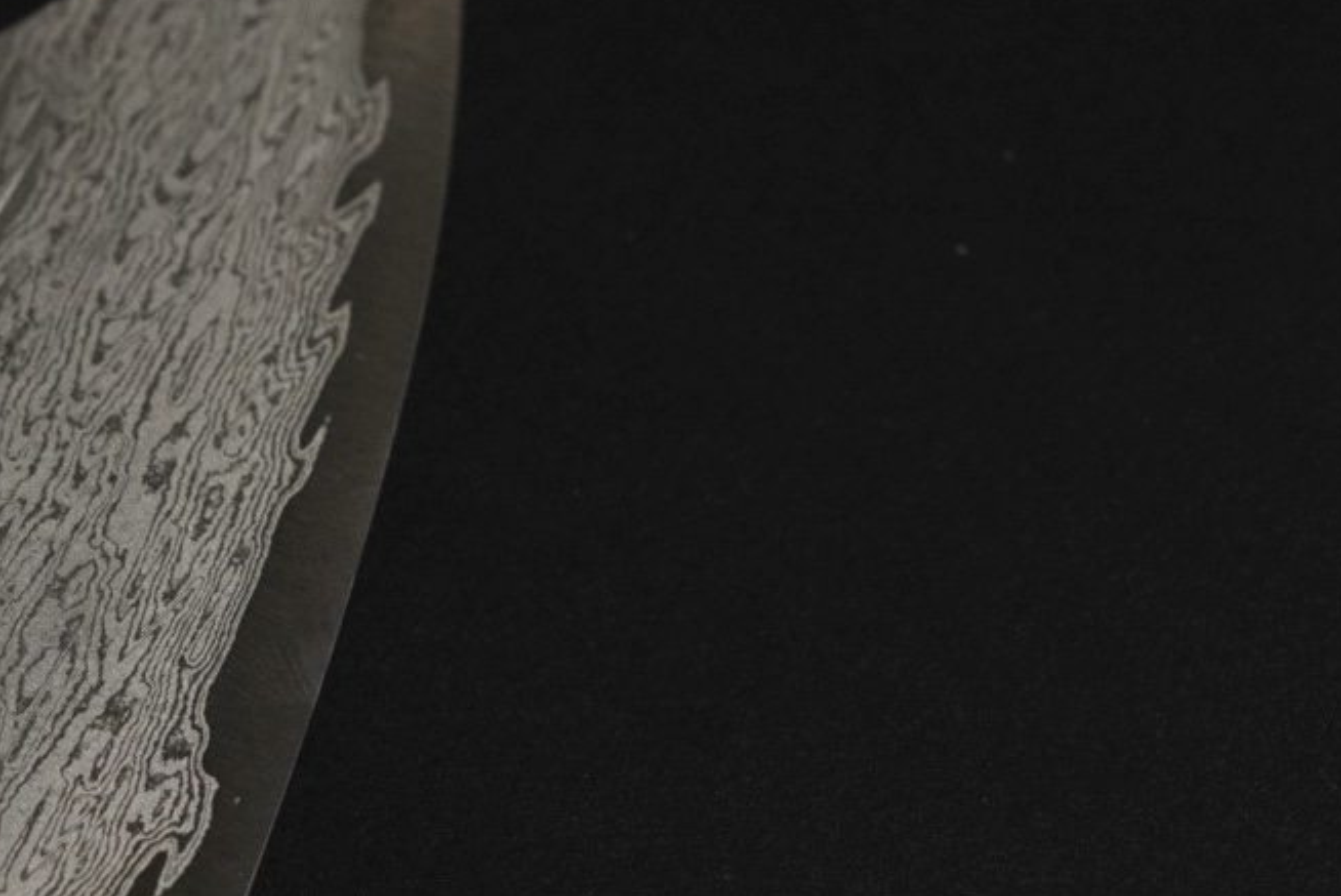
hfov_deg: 12.2
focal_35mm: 165
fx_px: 6145
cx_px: -156
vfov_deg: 8.3
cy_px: 388
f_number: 5
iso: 800
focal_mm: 44.5
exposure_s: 1/160
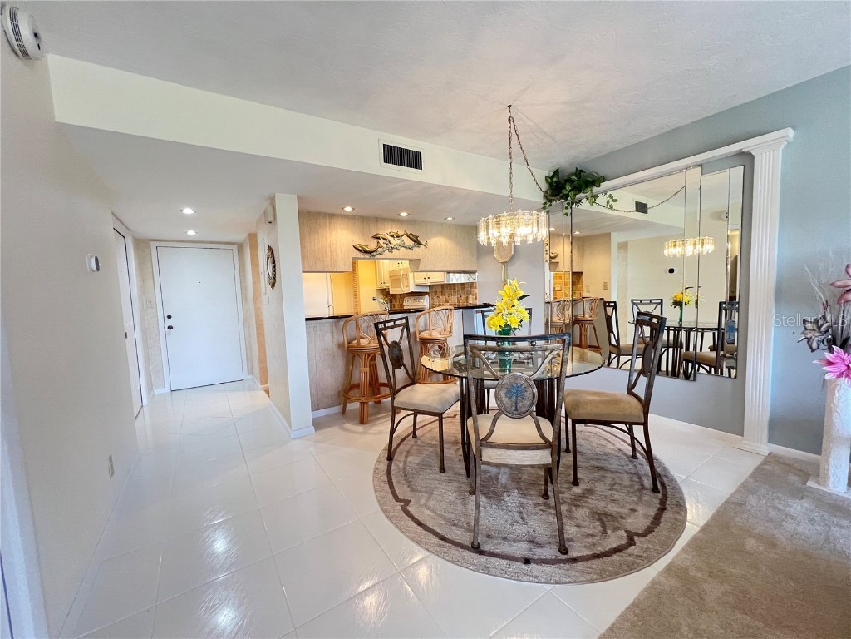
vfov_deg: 89.9
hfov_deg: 106.2
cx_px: 426
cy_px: 320
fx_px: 320
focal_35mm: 13
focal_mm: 1.57
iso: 320
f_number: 1.8
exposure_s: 1/60
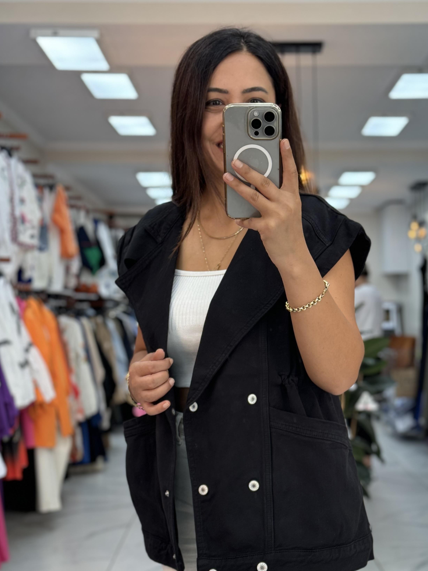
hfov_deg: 24.8
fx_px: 973
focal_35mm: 59
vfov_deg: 32.6
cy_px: 347
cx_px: 255
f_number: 1.78
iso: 125
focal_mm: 6.76
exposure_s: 1/100
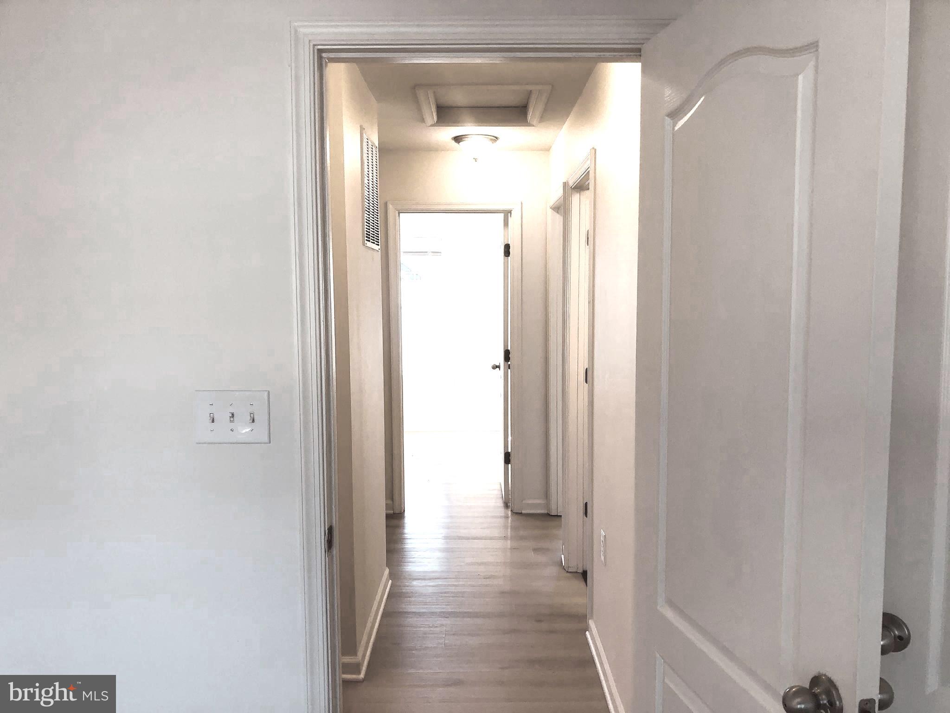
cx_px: 475
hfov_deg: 63.4
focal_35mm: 28
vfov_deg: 49.7
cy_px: 356
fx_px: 768
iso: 64
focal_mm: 3.99
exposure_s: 1/120
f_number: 1.8
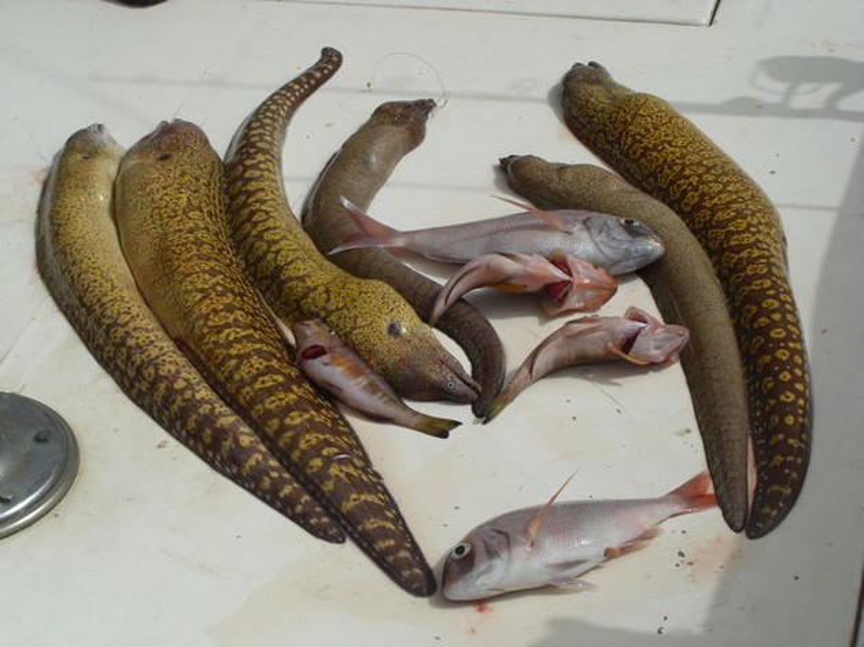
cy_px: 324
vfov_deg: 15.6
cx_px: 432
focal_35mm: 95
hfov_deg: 20.7
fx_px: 2370
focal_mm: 19.7
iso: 80
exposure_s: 1/800
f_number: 6.9
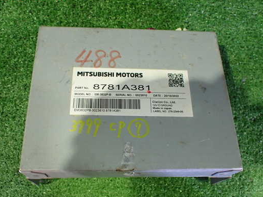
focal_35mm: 35
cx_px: 123
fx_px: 266
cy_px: 105
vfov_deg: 40.7
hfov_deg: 52.6
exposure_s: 1/30
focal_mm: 5.4
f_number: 2.3
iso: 800
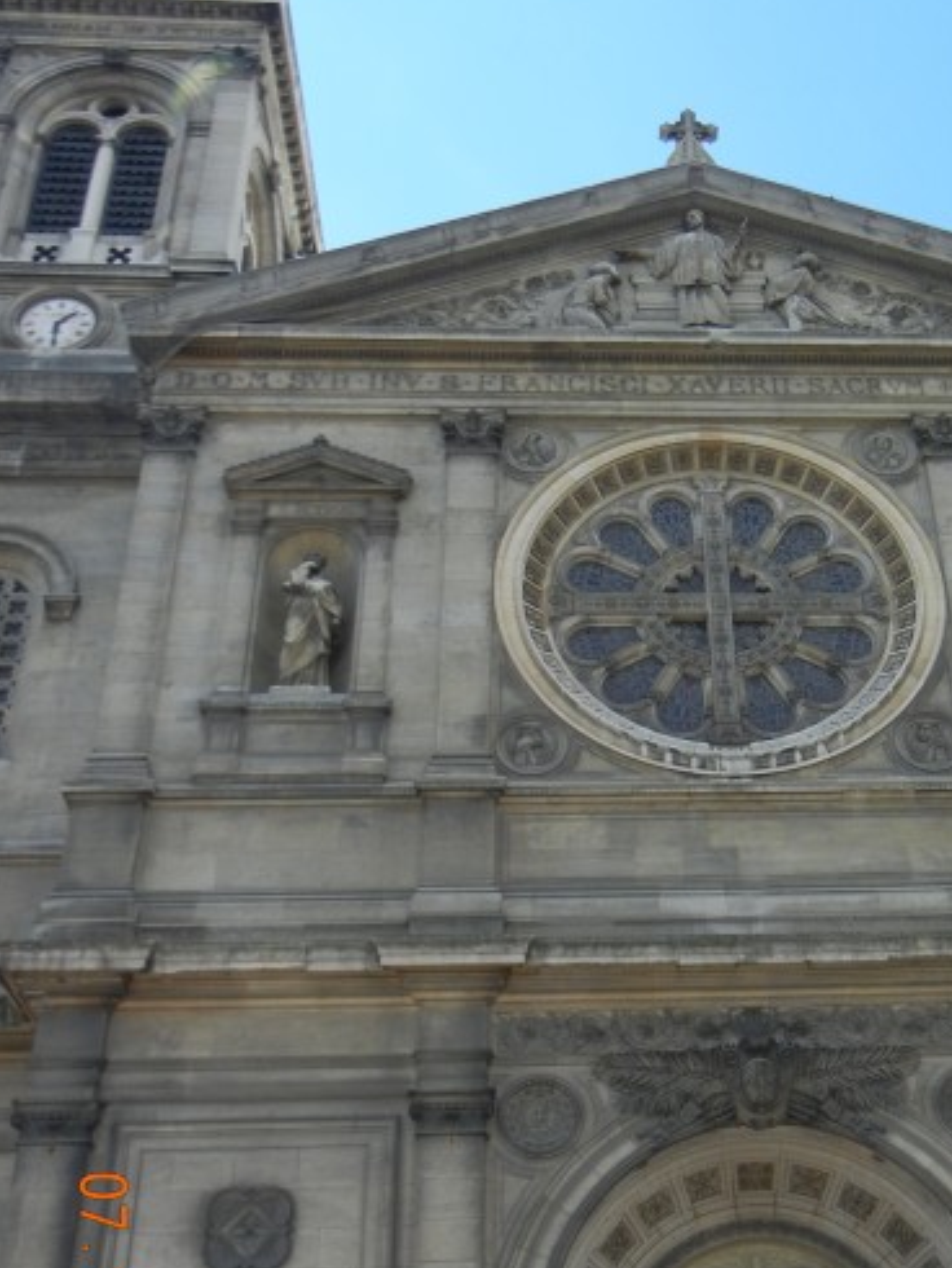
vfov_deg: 40.2
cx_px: 693
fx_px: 1722
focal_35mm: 47
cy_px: 789
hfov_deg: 30.5
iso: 160
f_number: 3.5
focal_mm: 5.4
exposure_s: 1/786
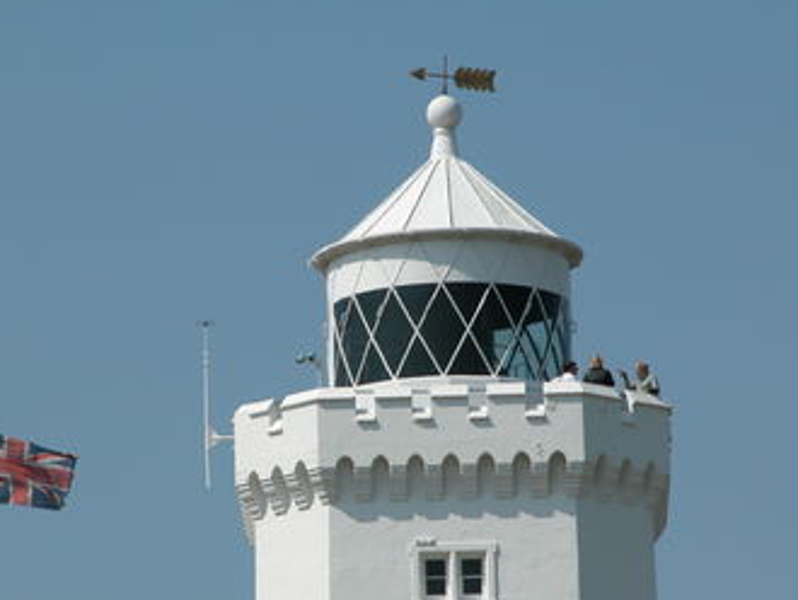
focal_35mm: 339
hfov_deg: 5.8
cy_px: 334
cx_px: 370
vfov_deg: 4.4
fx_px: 7821
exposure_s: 1/537
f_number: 7.4
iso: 100
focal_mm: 71.2
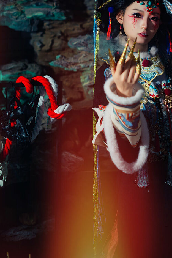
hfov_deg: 16.2
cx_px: 134
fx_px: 602
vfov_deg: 23.9
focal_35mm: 84
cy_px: 55
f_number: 2
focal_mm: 50
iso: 250
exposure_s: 1/160
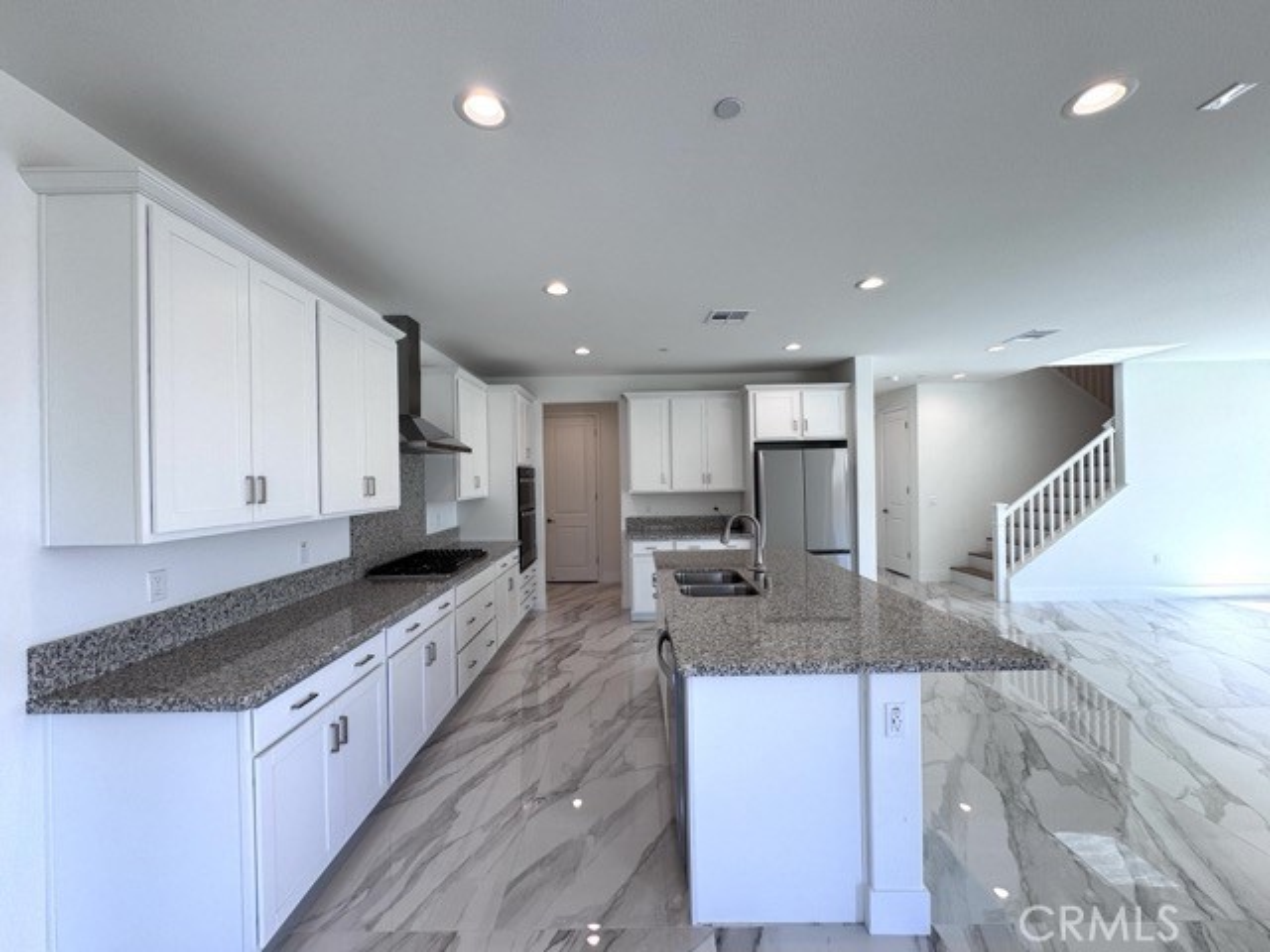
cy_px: 476
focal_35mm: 14
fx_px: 514
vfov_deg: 85.7
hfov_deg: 102.1
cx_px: 635
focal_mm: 2.22
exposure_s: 1/120
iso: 64
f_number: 2.2
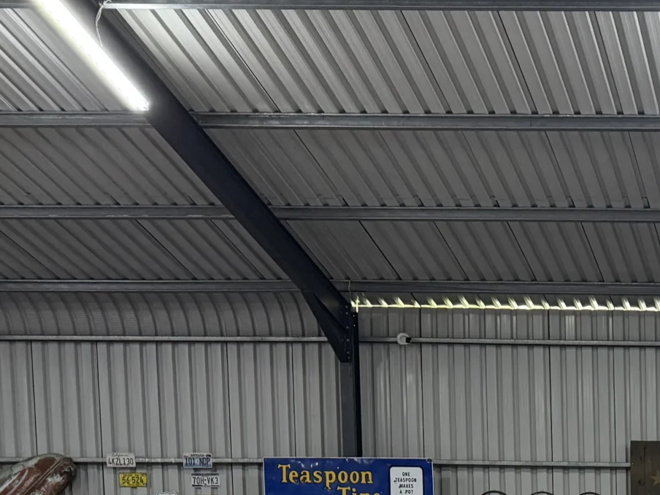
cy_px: 659
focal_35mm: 68
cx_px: 848
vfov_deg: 19.7
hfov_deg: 24.9
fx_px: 1297
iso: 320
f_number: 1.78
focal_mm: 6.76
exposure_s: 1/50
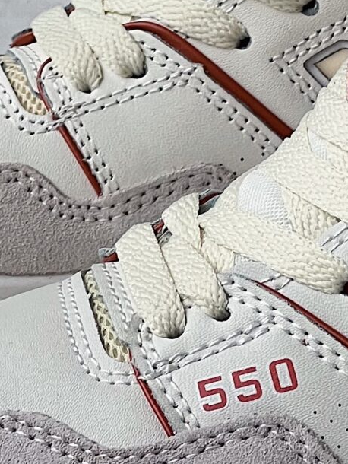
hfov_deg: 4.6
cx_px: 424
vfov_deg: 6.1
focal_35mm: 323
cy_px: -43
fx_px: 4327
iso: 32
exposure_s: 1/111
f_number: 2.8
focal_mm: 9
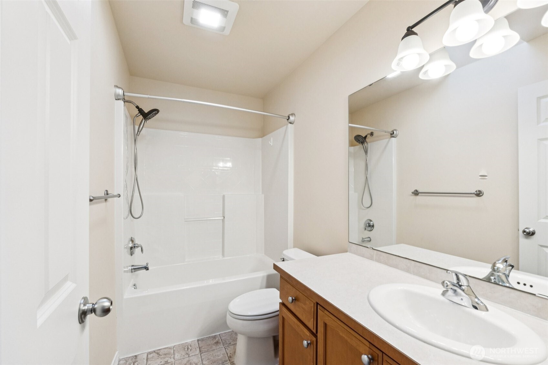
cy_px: 182
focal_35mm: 15
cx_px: 274
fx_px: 228
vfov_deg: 77.3
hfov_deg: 100.4
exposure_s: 1/15
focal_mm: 10
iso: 250
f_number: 9
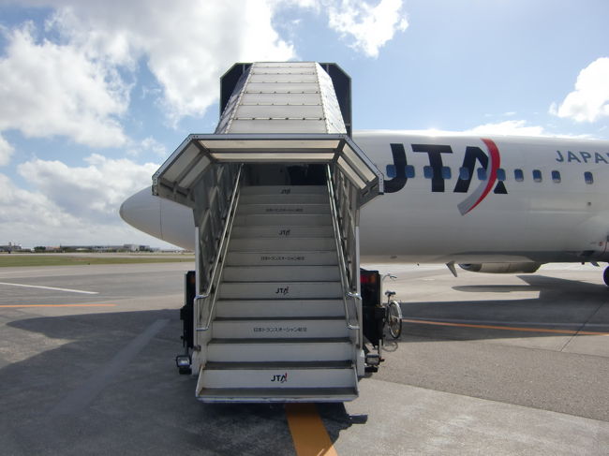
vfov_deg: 49.7
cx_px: 304
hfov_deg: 63.5
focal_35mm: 28
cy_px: 228
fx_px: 492
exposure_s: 1/400
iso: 64
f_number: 7
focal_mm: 4.9
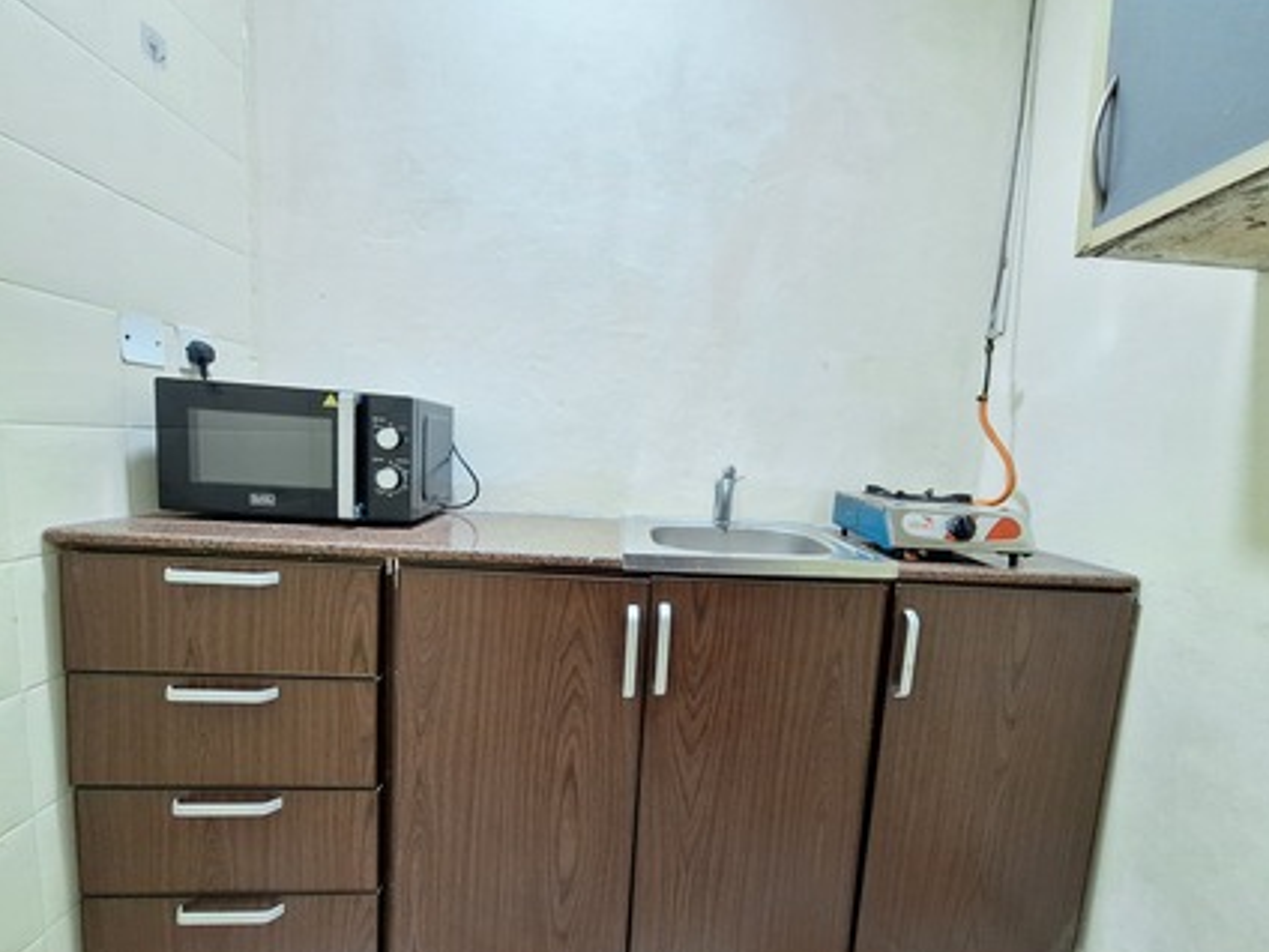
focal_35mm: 14
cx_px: 678
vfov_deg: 85.6
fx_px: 513
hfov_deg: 101.9
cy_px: 504
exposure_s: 1/25
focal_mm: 1.74
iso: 250
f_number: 2.2
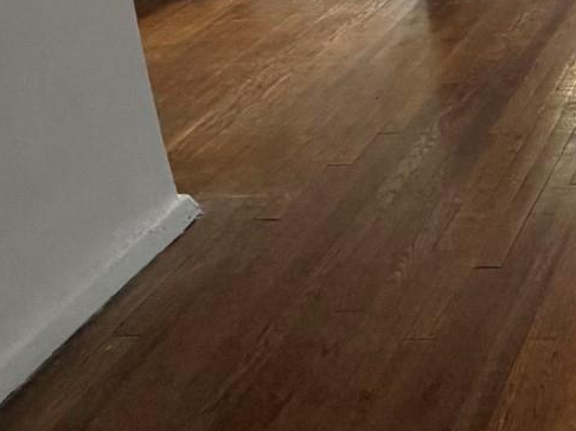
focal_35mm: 59
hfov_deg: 25.1
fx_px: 981
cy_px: -178
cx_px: 858
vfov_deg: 21.6
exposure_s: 1/78
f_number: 2.2
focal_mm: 2.22
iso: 320
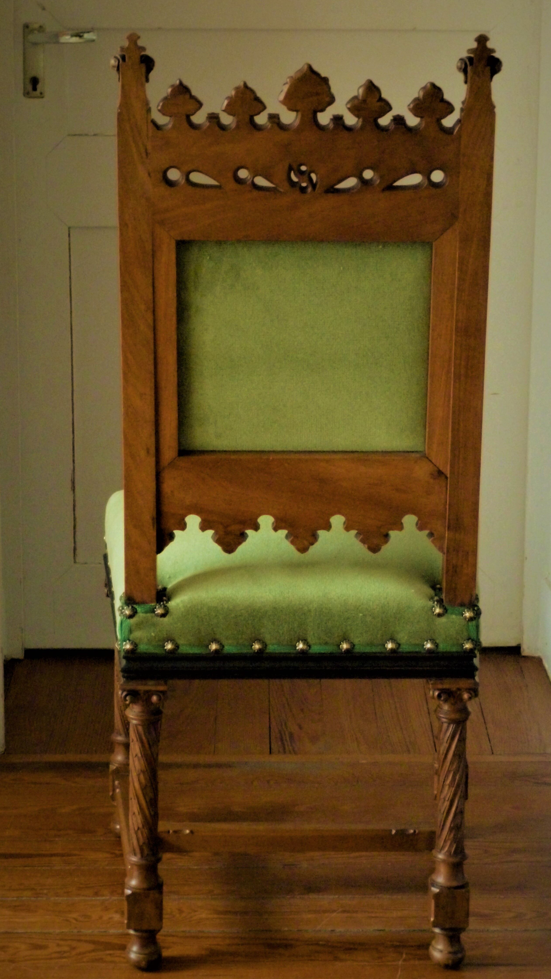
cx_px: 302
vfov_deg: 22.7
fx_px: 2441
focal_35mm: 94
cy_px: 490
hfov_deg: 12.9
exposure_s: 1/4
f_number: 5
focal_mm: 15.3
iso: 800
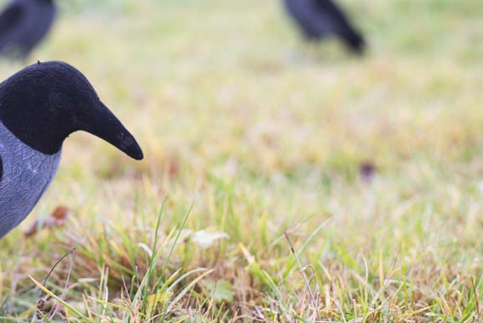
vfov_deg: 14.7
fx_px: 1248
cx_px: 37
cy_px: 111
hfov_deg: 21.4
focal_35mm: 93
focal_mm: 50
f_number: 2.8
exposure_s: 1/80
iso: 160
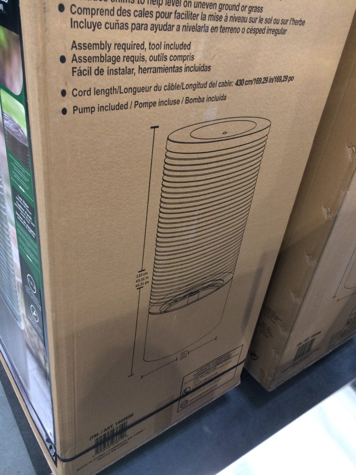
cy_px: 238
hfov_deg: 48.2
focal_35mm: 29
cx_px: 178
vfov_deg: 61.7
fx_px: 398
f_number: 2.2
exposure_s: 1/30
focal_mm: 4.15
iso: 160
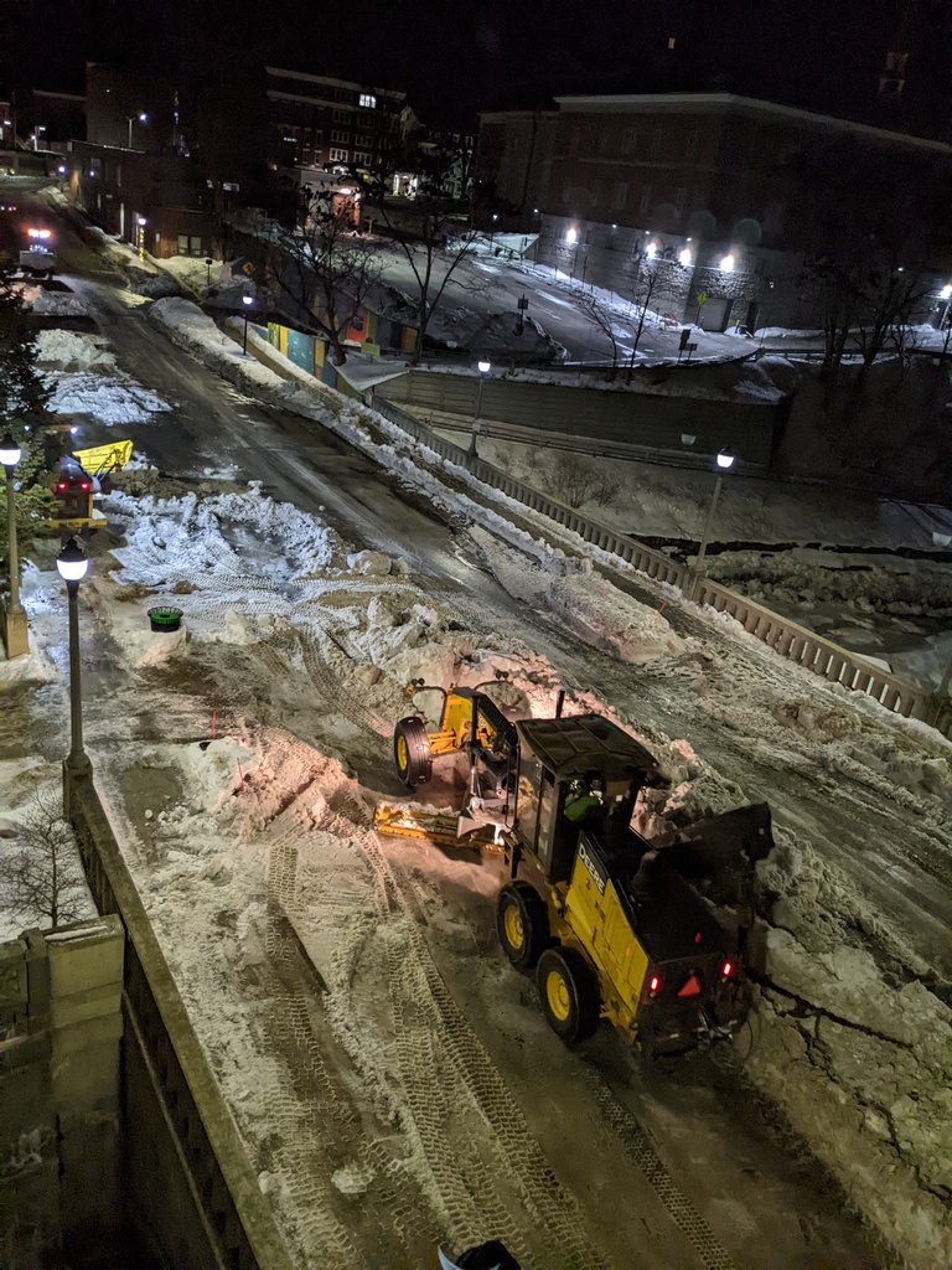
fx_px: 990
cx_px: 476
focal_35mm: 27
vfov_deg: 65.3
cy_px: 635
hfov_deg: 51.4
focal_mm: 4.44
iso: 586
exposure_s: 1/30
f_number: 1.8
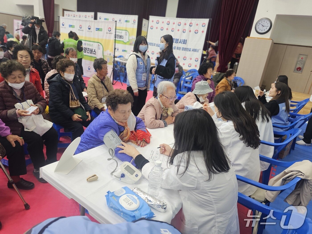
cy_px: 117
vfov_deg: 58.9
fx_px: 207
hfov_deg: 73.9
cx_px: 156
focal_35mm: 23
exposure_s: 1/120
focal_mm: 6.3
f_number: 1.7
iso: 160
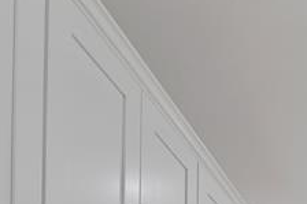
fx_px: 469
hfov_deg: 29.1
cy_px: 439
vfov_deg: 16.5
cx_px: 403
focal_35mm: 55
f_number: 9
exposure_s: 1/25
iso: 640
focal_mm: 12
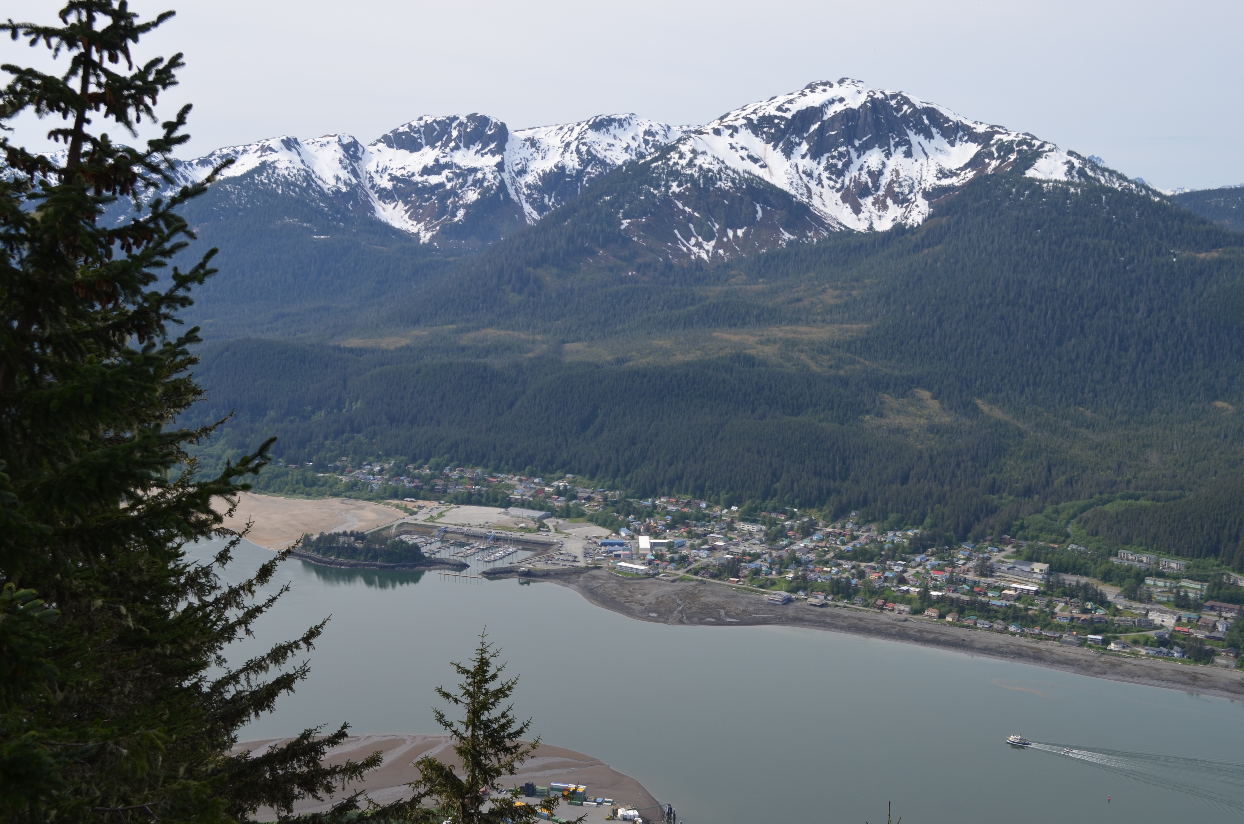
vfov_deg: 30.7
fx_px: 1500
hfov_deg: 45.0
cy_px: 412
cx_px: 622
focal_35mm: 44
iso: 100
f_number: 8
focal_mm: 29
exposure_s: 1/250
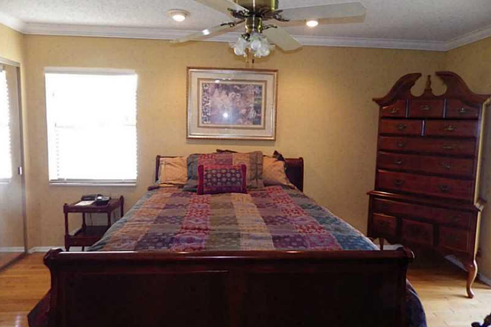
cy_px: 155
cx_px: 245
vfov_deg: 55.1
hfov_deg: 76.1
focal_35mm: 23
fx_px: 314
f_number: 3.1
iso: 800
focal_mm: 4
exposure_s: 1/45
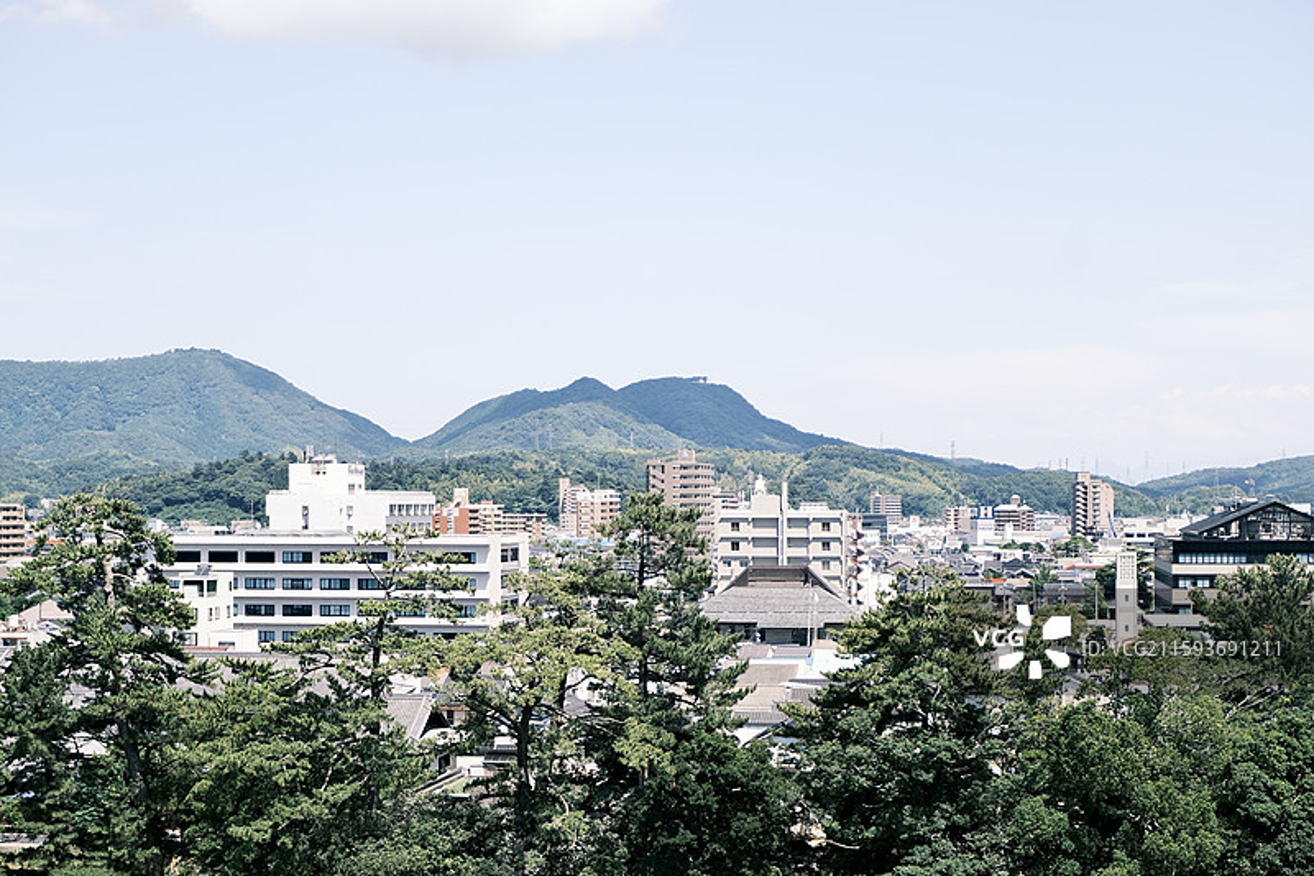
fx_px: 2445
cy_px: 438
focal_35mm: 67
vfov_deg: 20.3
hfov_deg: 30.1
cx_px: 657
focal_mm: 44.5
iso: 160
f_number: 5.6
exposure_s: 1/350
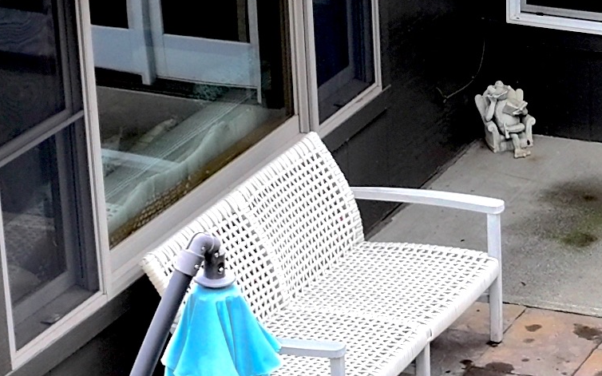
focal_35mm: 178
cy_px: 405
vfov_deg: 7.3
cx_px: 808
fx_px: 2920
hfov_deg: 11.4
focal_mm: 12.29
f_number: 2.8
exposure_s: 1/120
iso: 120
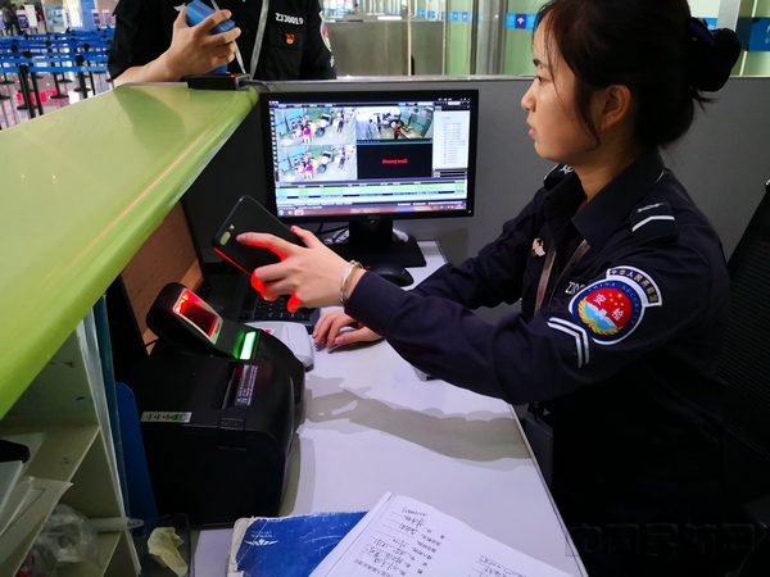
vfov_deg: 51.4
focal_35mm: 27
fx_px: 601
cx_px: 385
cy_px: 288
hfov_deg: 65.3
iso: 640
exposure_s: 1/100
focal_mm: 3.95
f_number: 1.6
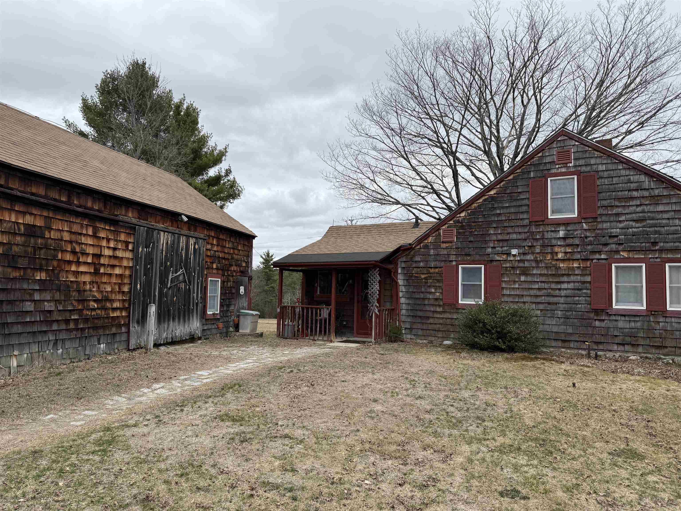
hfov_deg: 71.6
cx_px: 340
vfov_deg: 56.8
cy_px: 256
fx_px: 472
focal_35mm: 24
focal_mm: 6.76
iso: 80
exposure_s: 1/2299
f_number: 1.78
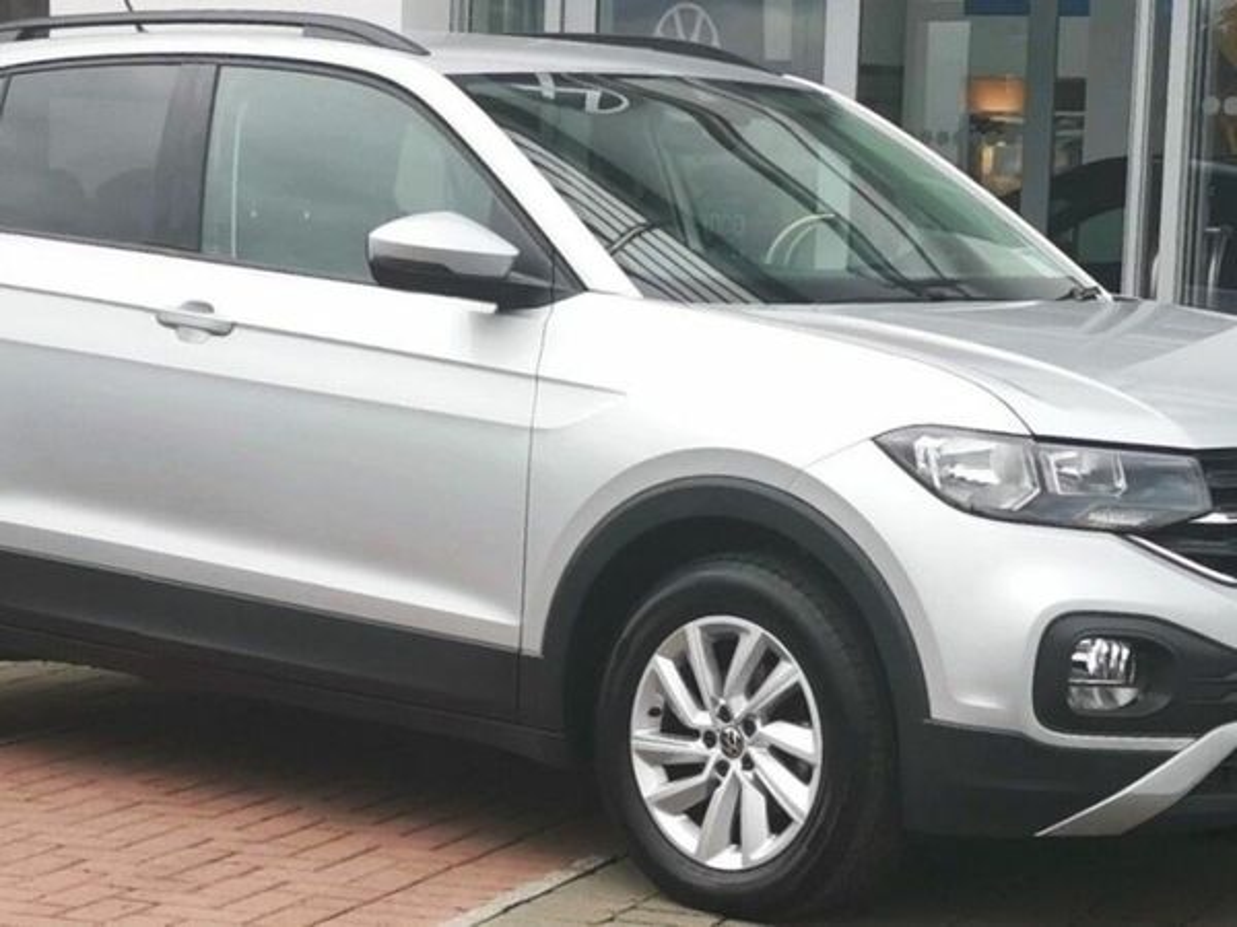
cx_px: 618
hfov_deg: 65.3
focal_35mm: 27
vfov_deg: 51.4
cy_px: 464
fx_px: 965
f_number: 1.8
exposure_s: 1/765
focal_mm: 5.58
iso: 50
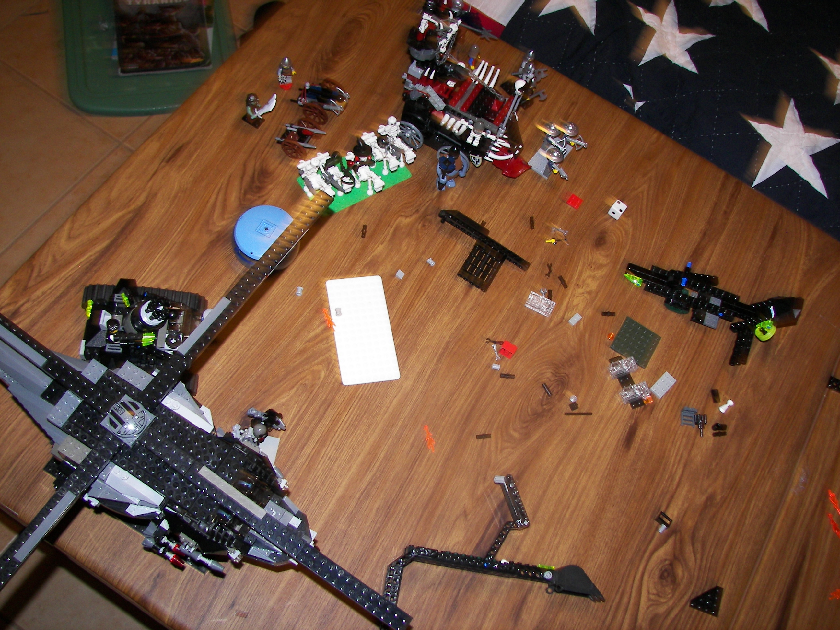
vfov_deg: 39.7
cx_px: 420
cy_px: 315
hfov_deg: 51.4
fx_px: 874
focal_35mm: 36
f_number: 2.8
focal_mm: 6
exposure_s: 1/30
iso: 100
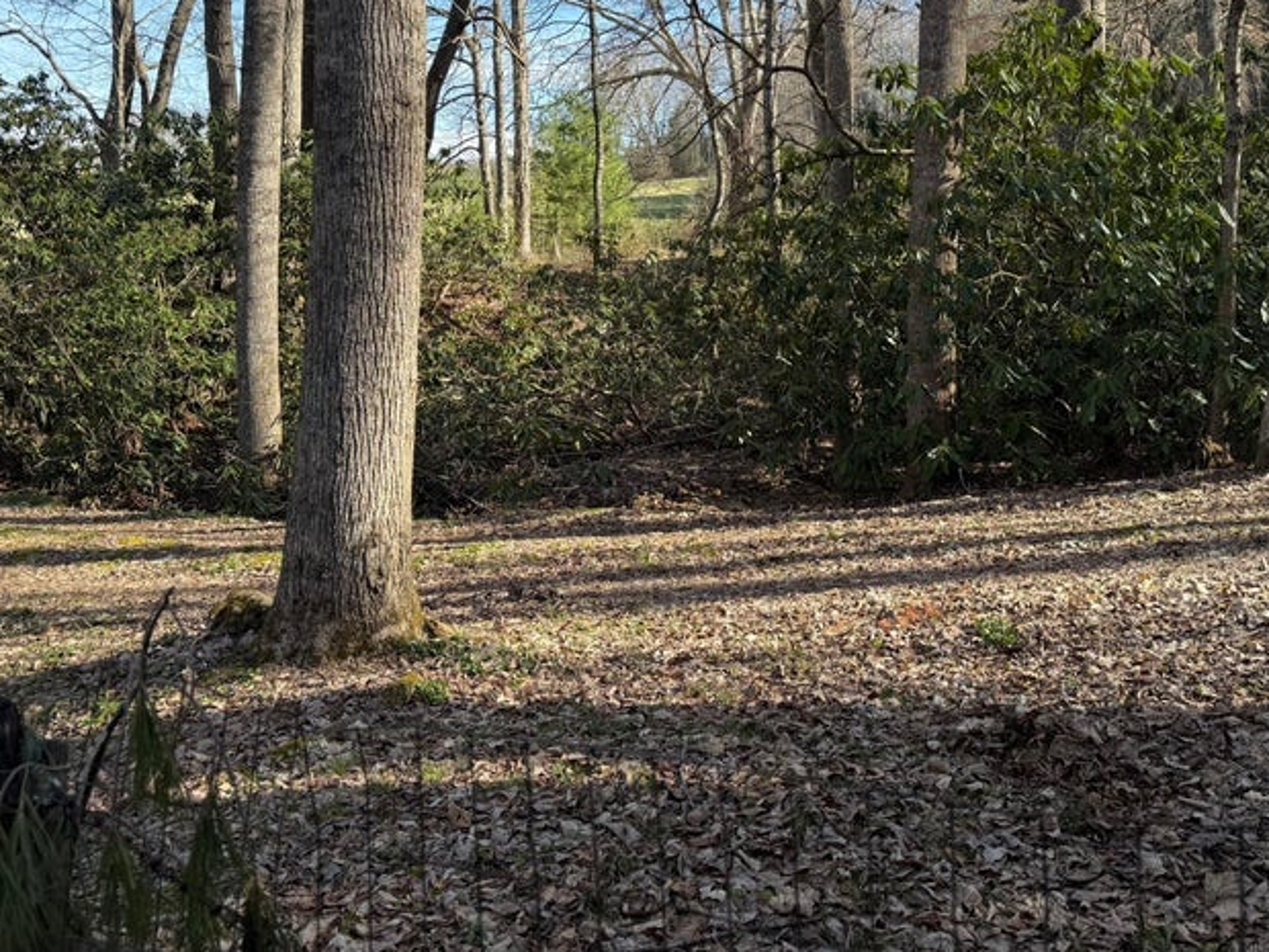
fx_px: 1210
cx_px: 646
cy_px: 315
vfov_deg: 42.4
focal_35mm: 33
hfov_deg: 55.3
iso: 100
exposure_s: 1/1230
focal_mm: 6.76
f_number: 1.78
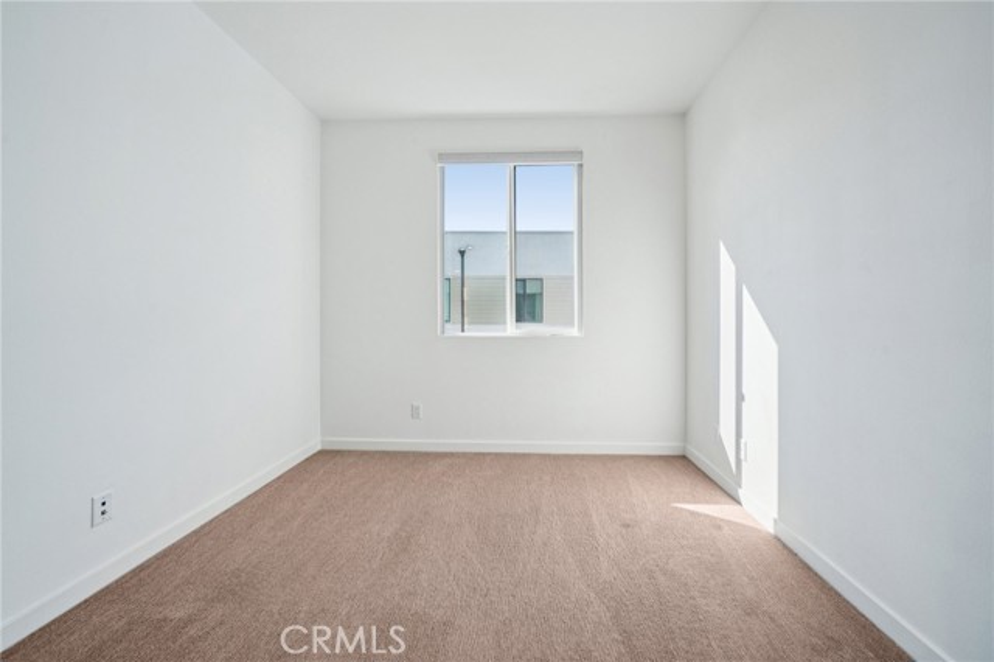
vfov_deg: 85.4
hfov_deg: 108.4
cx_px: 497
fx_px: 359
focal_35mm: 13
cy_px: 331
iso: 100
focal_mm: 13
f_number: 8
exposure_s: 1/50
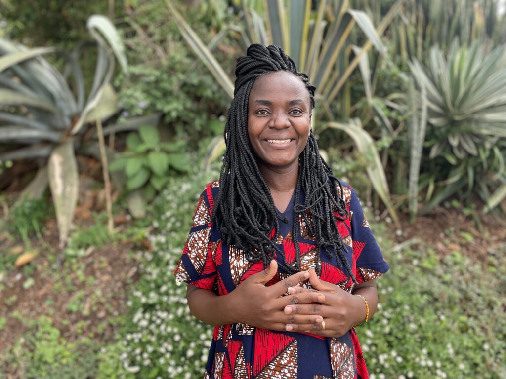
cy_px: 190
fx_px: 380
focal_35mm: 26
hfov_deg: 67.3
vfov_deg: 53.1
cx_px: 253
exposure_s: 1/121
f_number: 1.6
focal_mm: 4.2
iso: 50
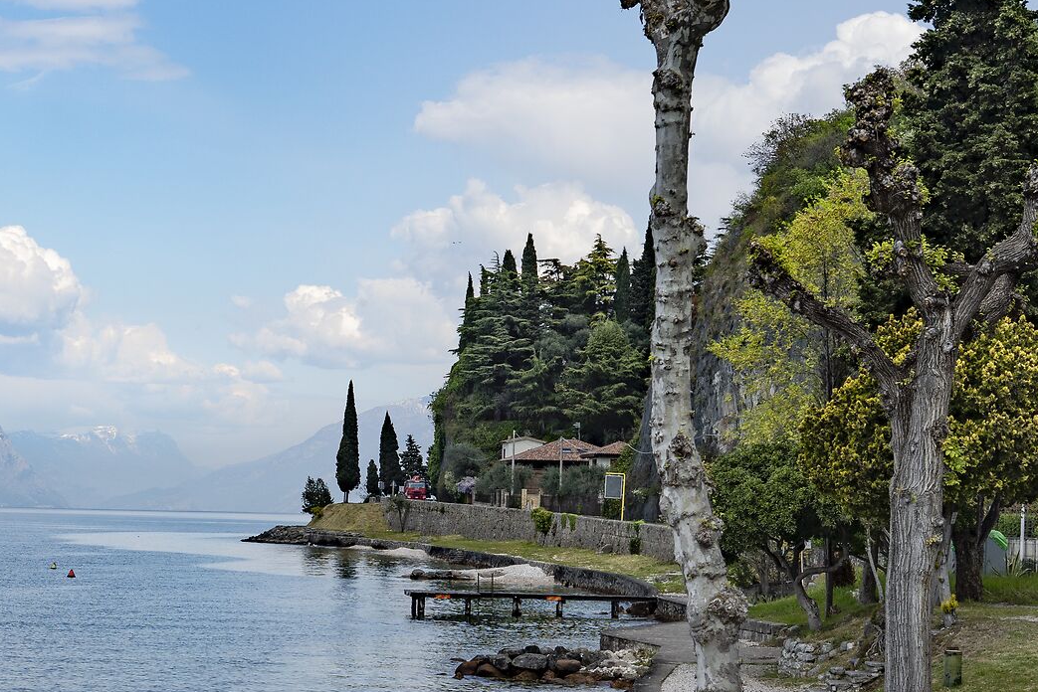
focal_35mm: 92
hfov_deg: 21.1
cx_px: -100
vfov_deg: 14.8
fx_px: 2653
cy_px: 504
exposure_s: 1/500
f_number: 8
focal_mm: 40
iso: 100
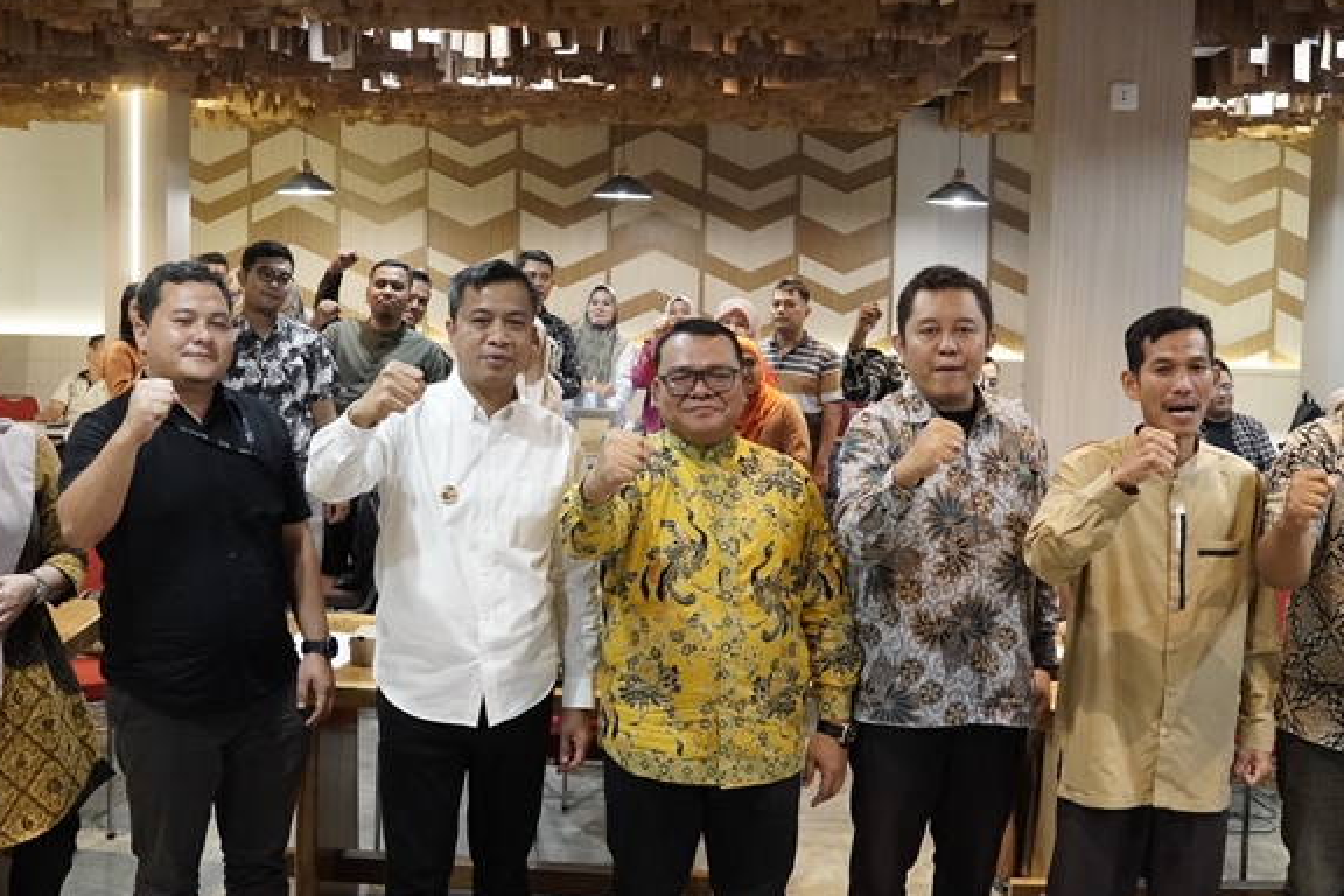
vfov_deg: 33.4
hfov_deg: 48.4
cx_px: 600
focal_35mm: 40
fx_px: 1493
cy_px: 449
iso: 6400
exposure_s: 1/100
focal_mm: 24
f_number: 4.5
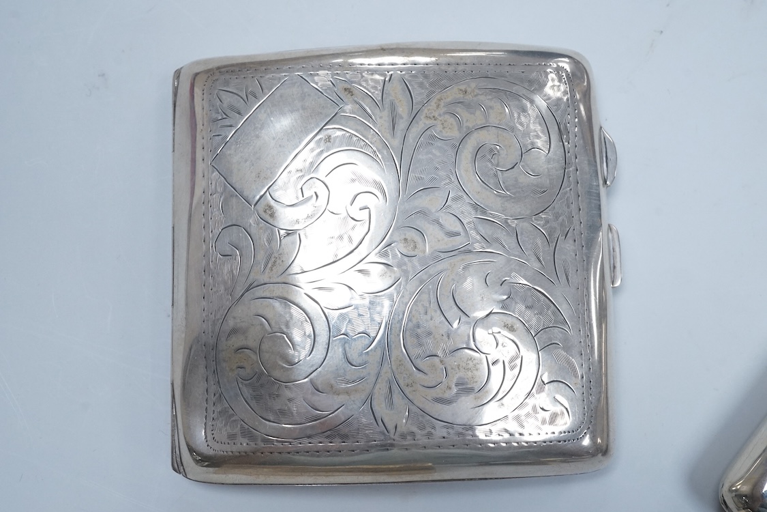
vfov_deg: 29.9
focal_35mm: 45
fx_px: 959
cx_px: 384
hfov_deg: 43.6
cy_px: 256
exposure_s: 1/80
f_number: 18
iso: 2500
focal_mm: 30
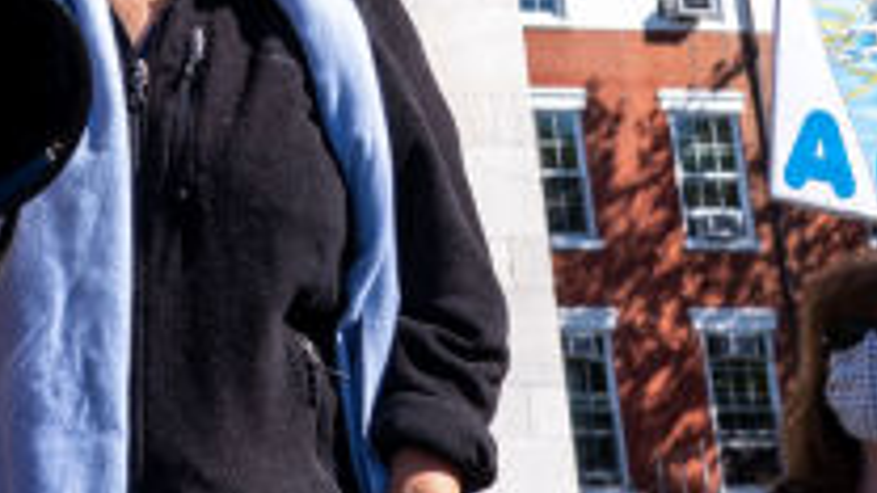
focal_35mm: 160
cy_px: -626
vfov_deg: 7.2
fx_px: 3721
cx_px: -527
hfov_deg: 12.6
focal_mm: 31
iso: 100
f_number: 6.3
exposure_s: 1/400
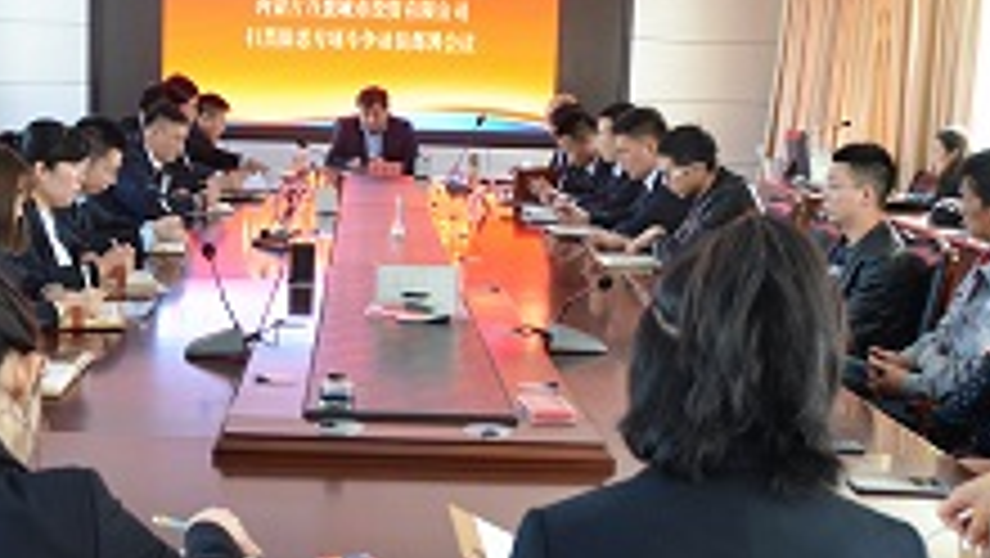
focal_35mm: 57
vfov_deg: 21.1
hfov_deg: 36.4
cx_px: 378
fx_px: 1497
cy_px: 270
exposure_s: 1/60
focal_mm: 18
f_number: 4
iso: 560
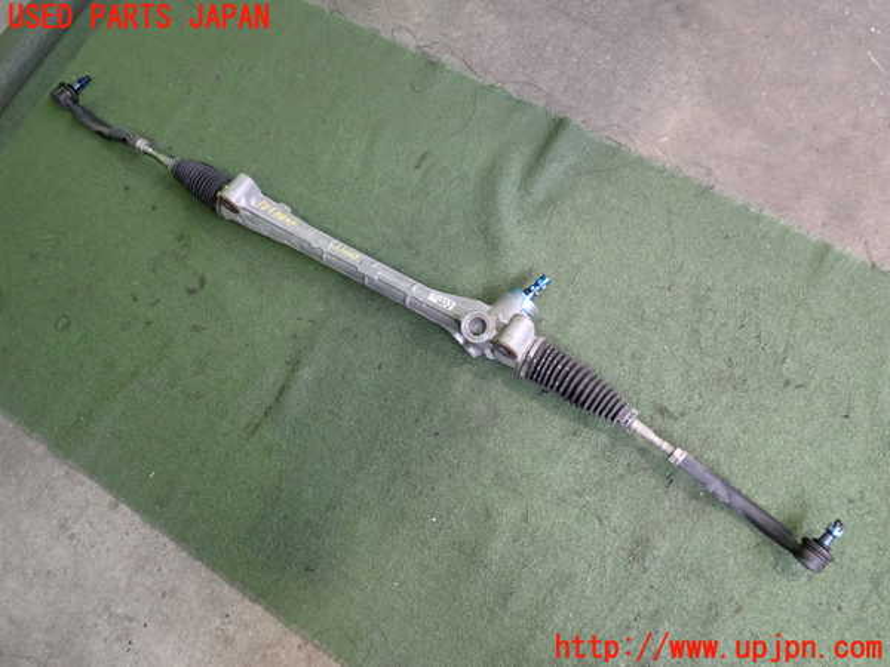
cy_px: 334
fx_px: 771
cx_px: 445
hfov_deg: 60.0
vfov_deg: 46.8
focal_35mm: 30
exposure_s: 1/30
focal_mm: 5.4
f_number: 2.3
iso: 250
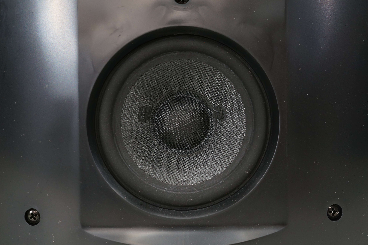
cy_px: 122
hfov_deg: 43.6
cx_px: 184
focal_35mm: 45
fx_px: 460
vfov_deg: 29.8
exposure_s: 1/60
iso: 400
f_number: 4.5
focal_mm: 30
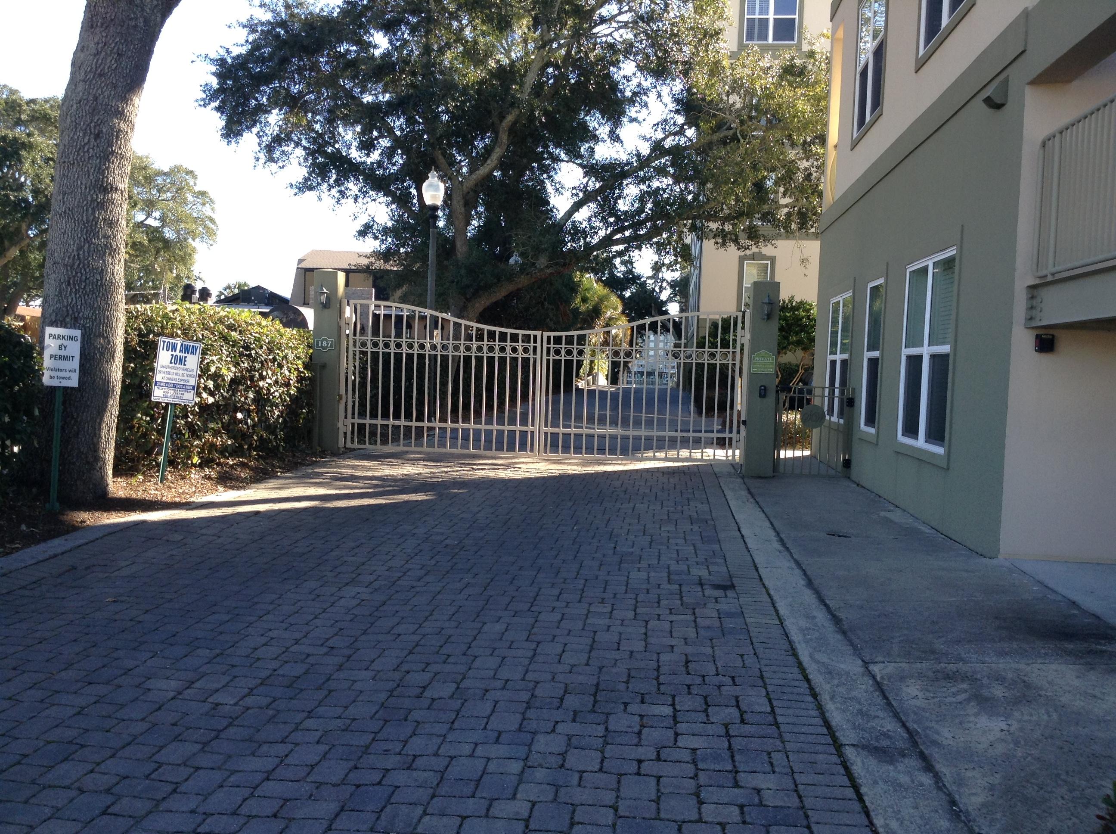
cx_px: 558
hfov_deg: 55.4
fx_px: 1062
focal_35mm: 33
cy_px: 417
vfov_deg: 42.8
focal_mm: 3.3
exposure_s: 1/212
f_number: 2.4
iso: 25
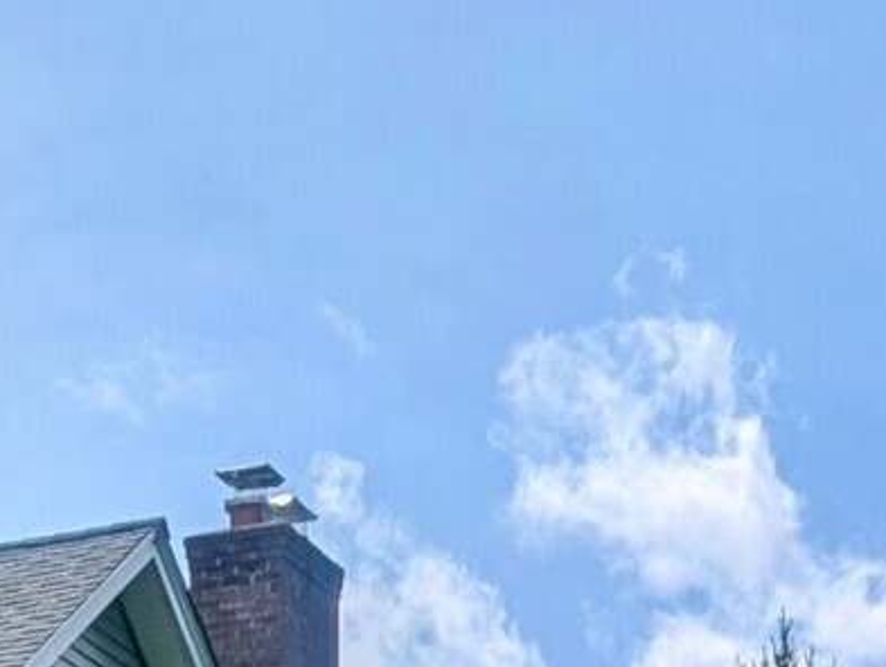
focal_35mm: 187
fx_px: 4794
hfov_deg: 10.3
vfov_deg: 7.5
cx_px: -248
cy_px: 1532
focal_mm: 6.9
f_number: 1.68
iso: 21
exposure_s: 1/2564
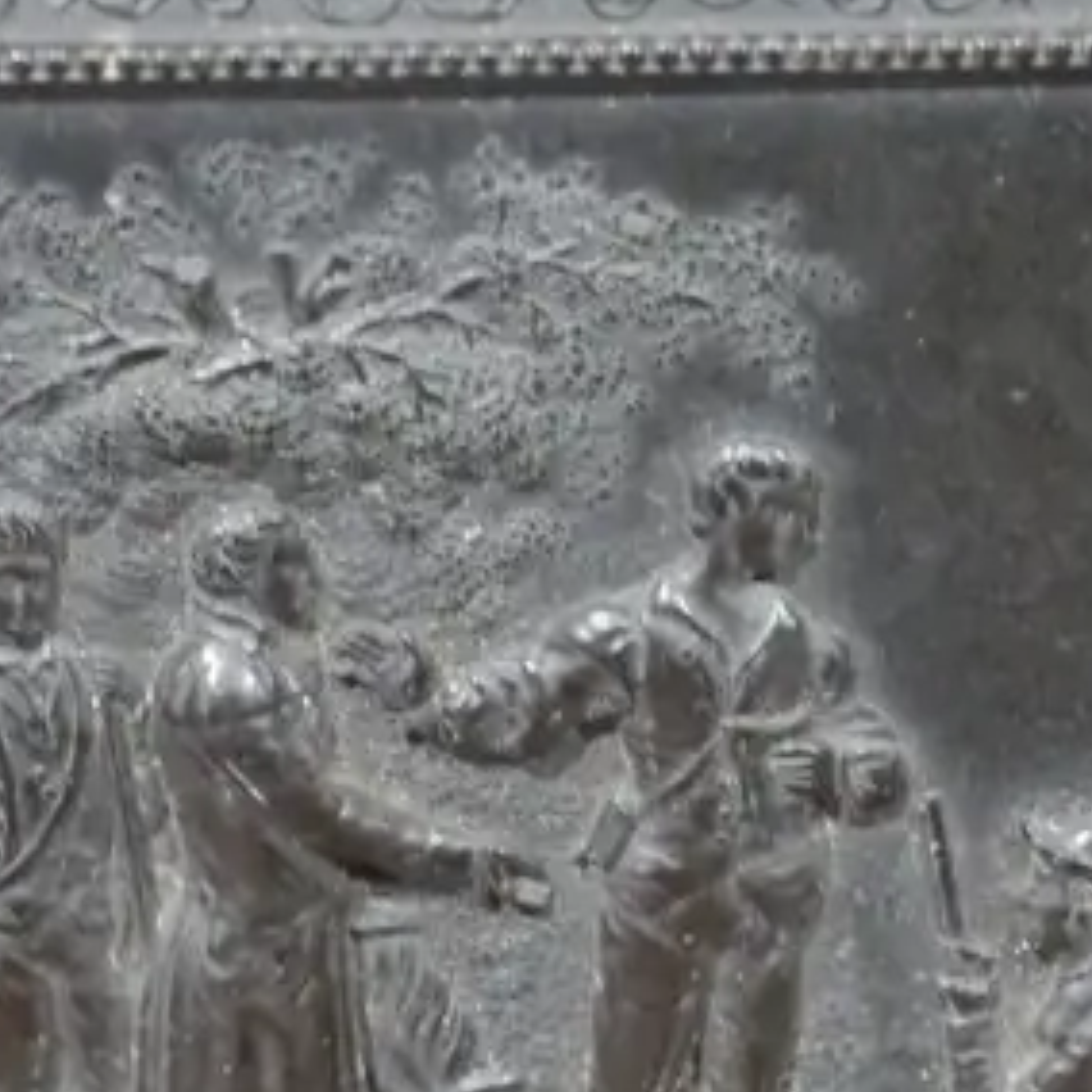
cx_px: 396
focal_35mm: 153
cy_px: 879
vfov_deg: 11.4
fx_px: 5461
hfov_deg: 11.4
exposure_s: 1/50
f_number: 5.2
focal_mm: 24
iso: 3200
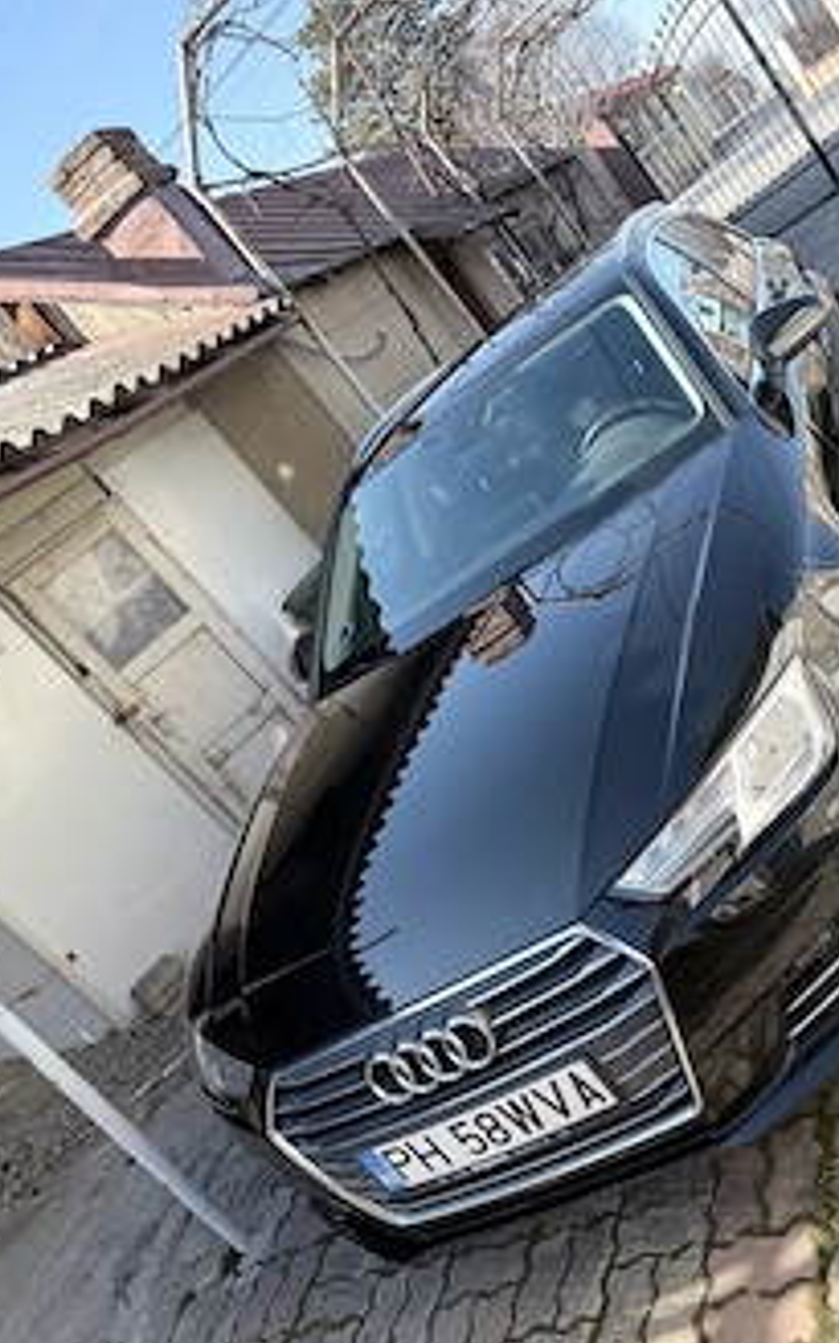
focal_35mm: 31
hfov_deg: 39.9
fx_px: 1134
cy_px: 688
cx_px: 581
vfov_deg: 61.2
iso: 100
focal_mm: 6.76
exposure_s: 1/1437
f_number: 1.78
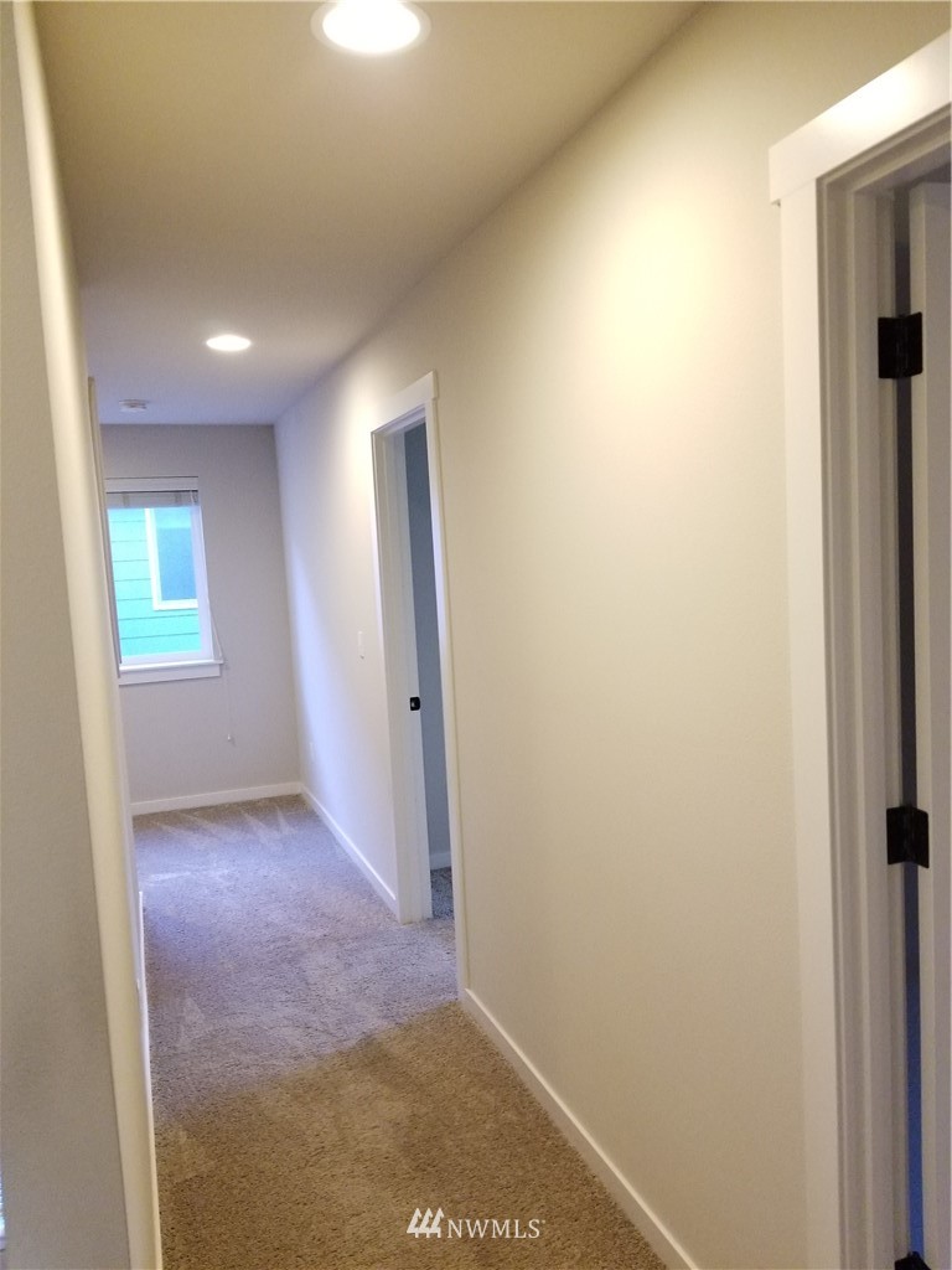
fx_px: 953
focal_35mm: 26
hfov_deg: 53.1
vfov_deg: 67.3
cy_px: 635
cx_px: 476
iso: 400
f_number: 1.7
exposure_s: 1/60
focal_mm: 4.25
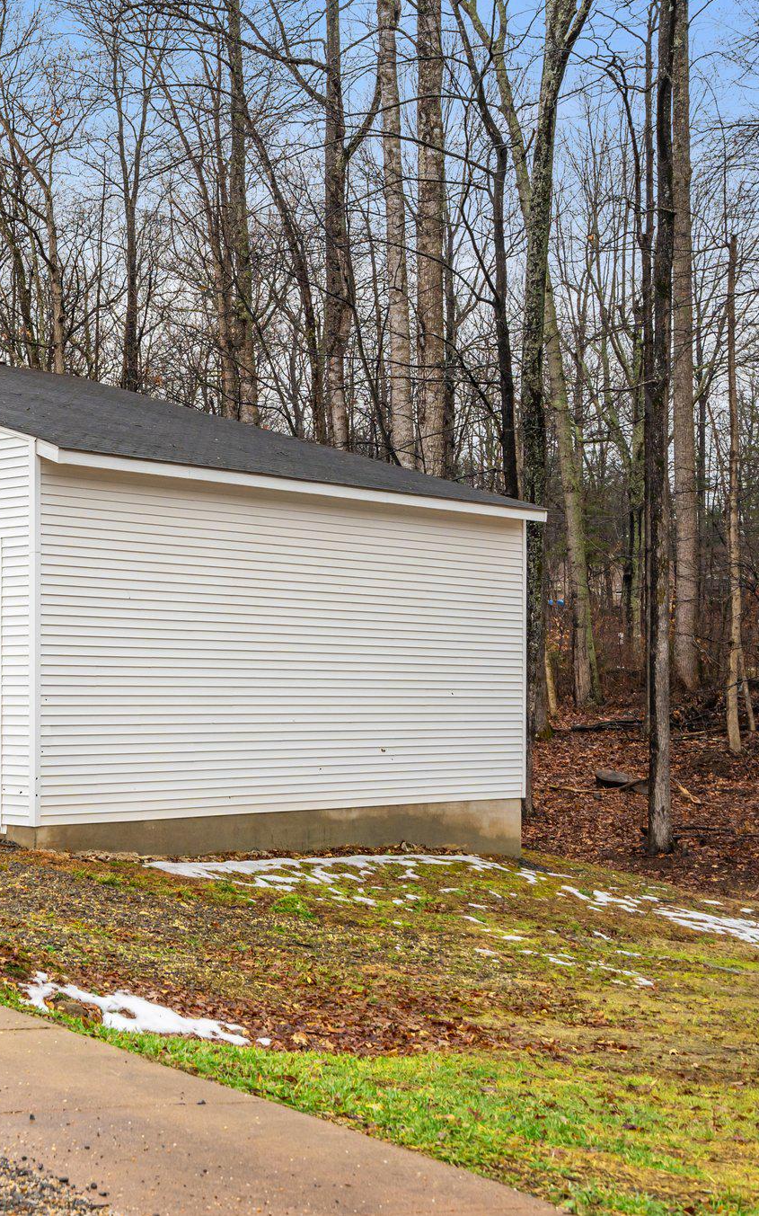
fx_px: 1788
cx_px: -85
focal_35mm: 54
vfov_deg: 37.5
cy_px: 604
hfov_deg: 22.5
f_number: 10
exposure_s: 1/320
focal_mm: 35
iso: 320
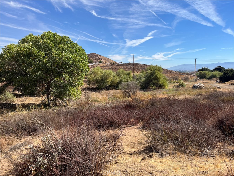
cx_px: 117
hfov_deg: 67.3
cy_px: 88
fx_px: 176
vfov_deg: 53.1
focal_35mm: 26
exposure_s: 1/2967
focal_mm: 5.1
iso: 50
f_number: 1.6
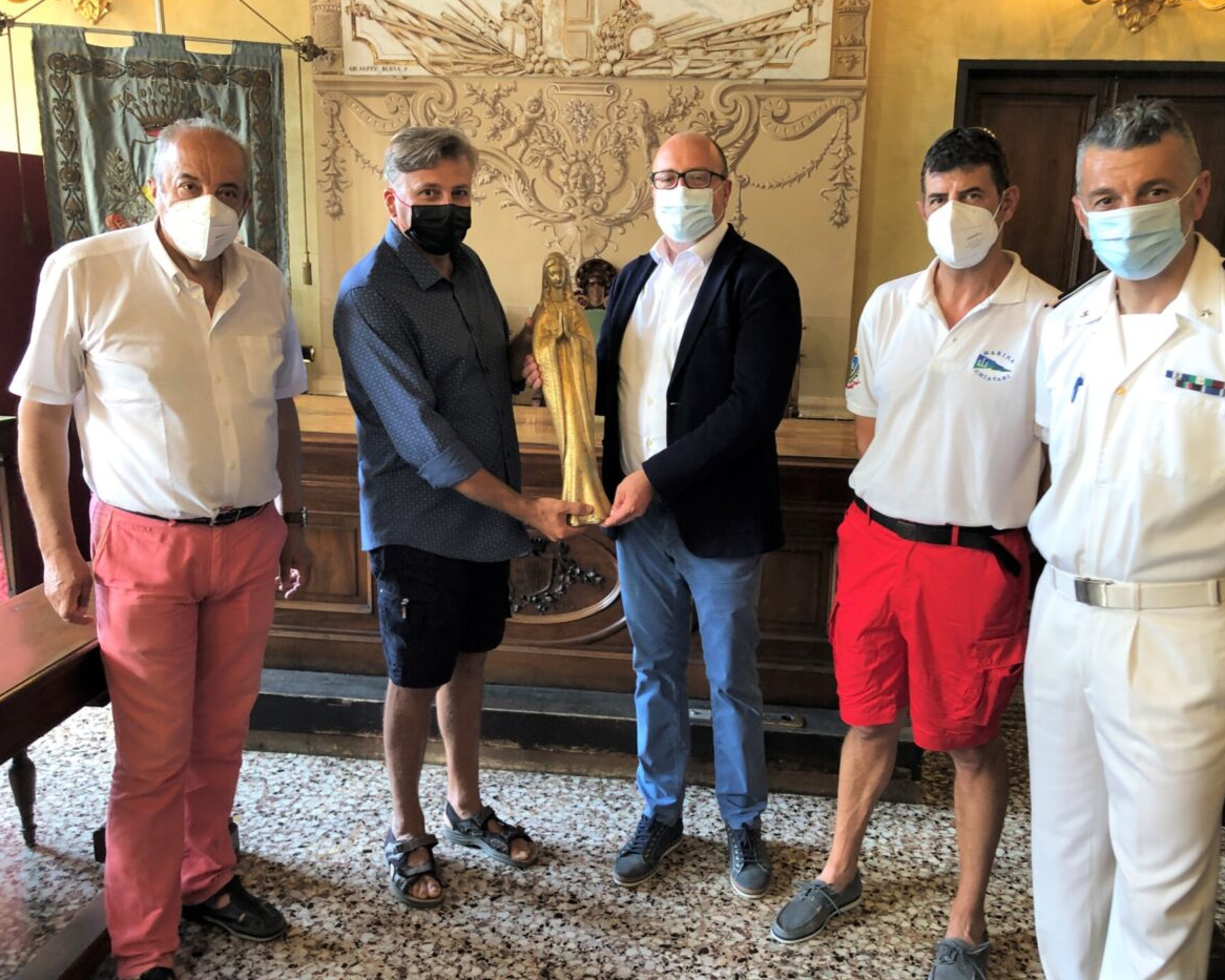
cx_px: 652
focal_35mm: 30
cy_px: 493
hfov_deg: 58.7
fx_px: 1088
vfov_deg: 48.5
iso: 50
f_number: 1.8
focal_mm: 3.99
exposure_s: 1/17
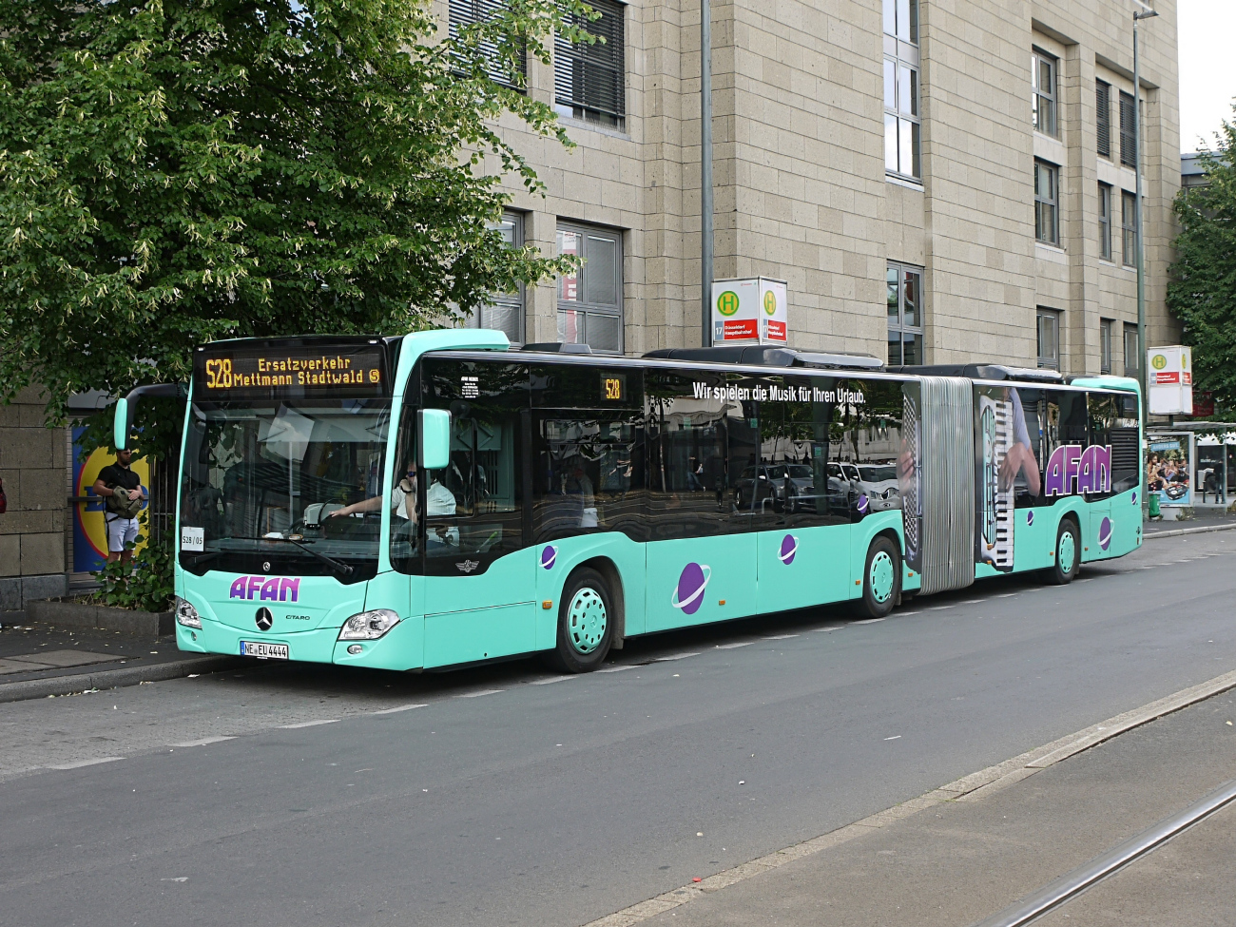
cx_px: 618
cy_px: 464
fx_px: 1857
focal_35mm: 52
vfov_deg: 28.0
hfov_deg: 36.8
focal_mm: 26
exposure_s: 1/100
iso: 100
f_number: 5.6
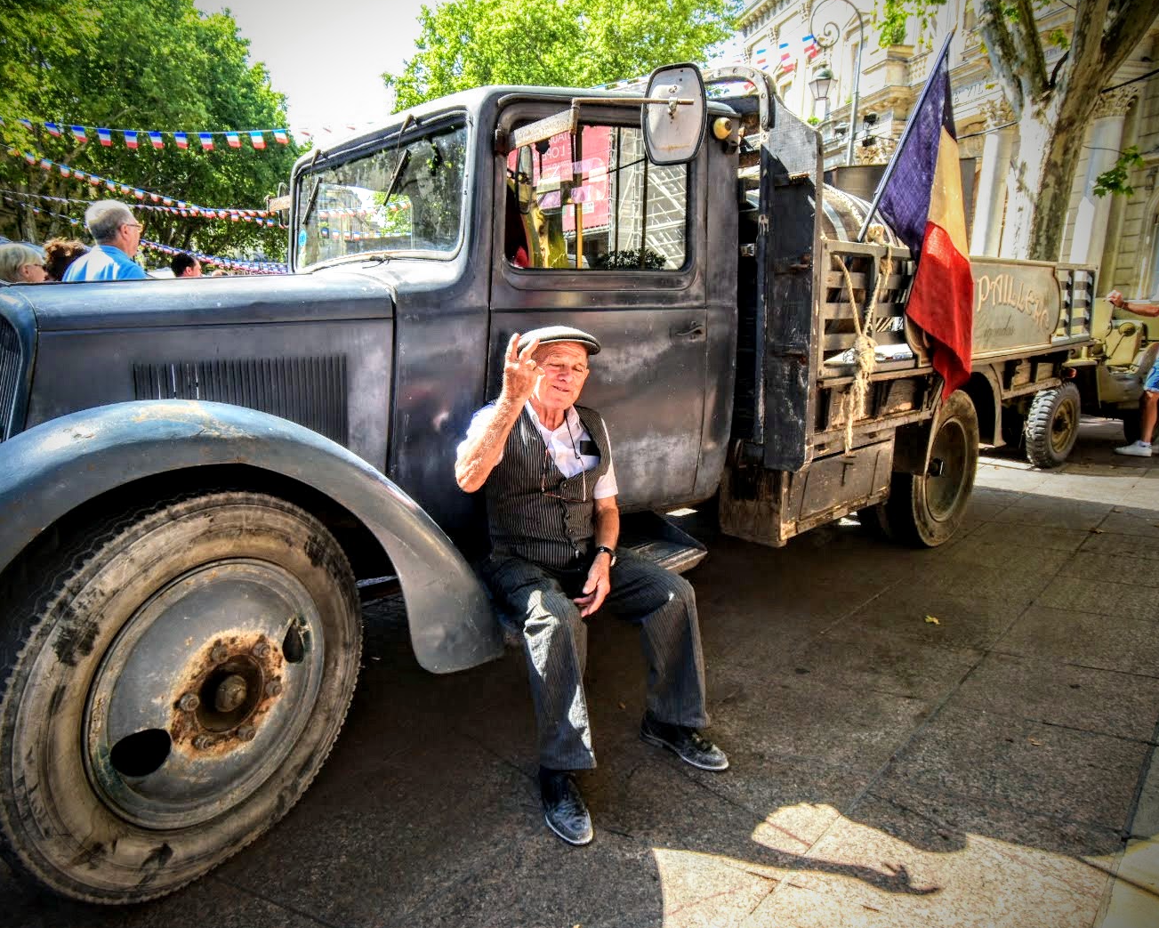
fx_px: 721
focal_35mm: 21
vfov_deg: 65.5
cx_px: 549
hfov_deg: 77.6
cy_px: 467
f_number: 5.6
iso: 200
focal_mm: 12
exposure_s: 1/80
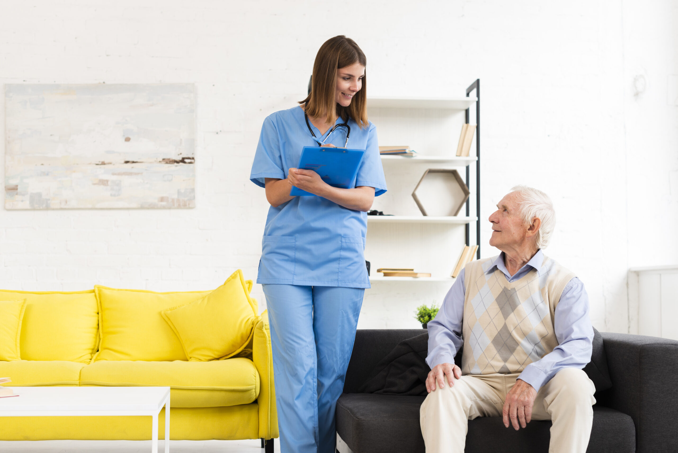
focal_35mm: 50
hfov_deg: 39.6
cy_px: 226
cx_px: 339
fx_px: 942
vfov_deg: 27.0
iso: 250
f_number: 3.5
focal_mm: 50
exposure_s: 1/160
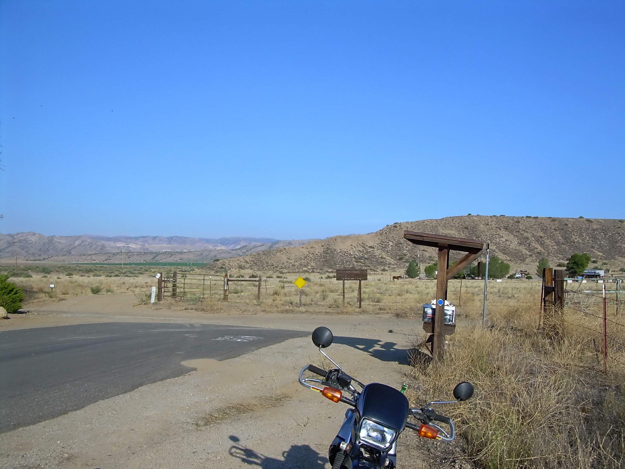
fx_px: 686
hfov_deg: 49.0
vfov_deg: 37.7
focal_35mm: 38
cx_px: 312
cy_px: 234
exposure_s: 1/546
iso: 50
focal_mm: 6.3
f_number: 4.6
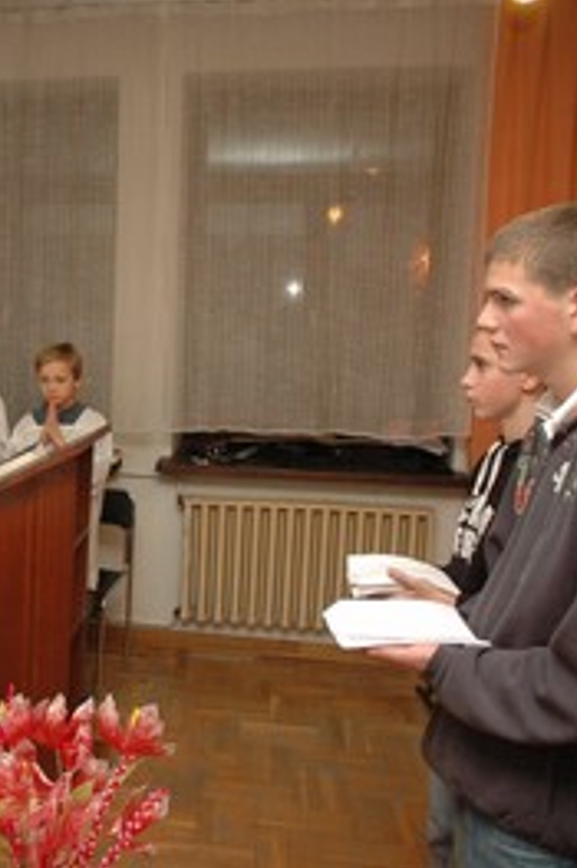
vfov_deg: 47.4
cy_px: 436
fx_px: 987
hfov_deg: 30.2
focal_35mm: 41
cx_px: -7
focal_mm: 18
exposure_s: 1/60
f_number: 3.5
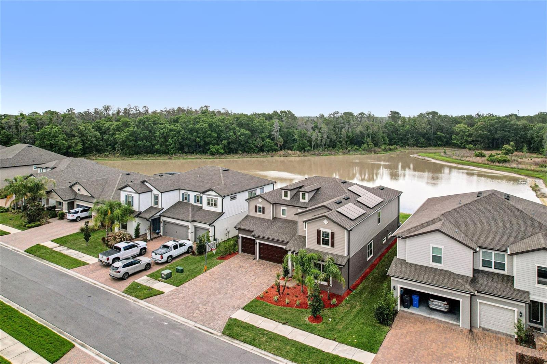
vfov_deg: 57.2
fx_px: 334
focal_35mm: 22
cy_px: 182
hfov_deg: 78.6
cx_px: 274
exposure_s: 1/4000
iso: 100
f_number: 2.8
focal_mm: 8.4
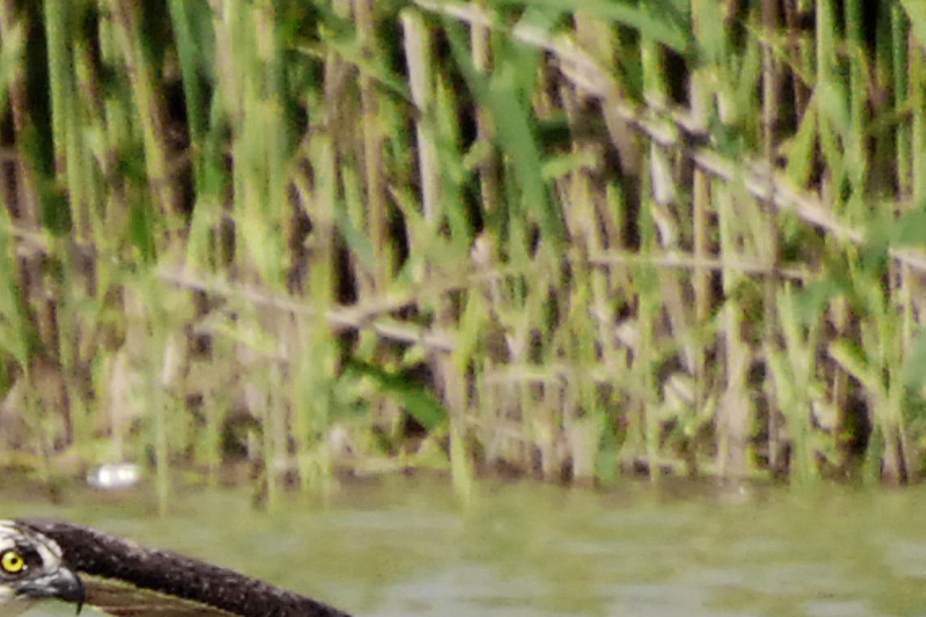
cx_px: -138
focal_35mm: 1488
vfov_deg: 0.9
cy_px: 484
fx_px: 38261
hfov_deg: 1.4
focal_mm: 300
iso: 1000
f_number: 8
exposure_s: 1/2000
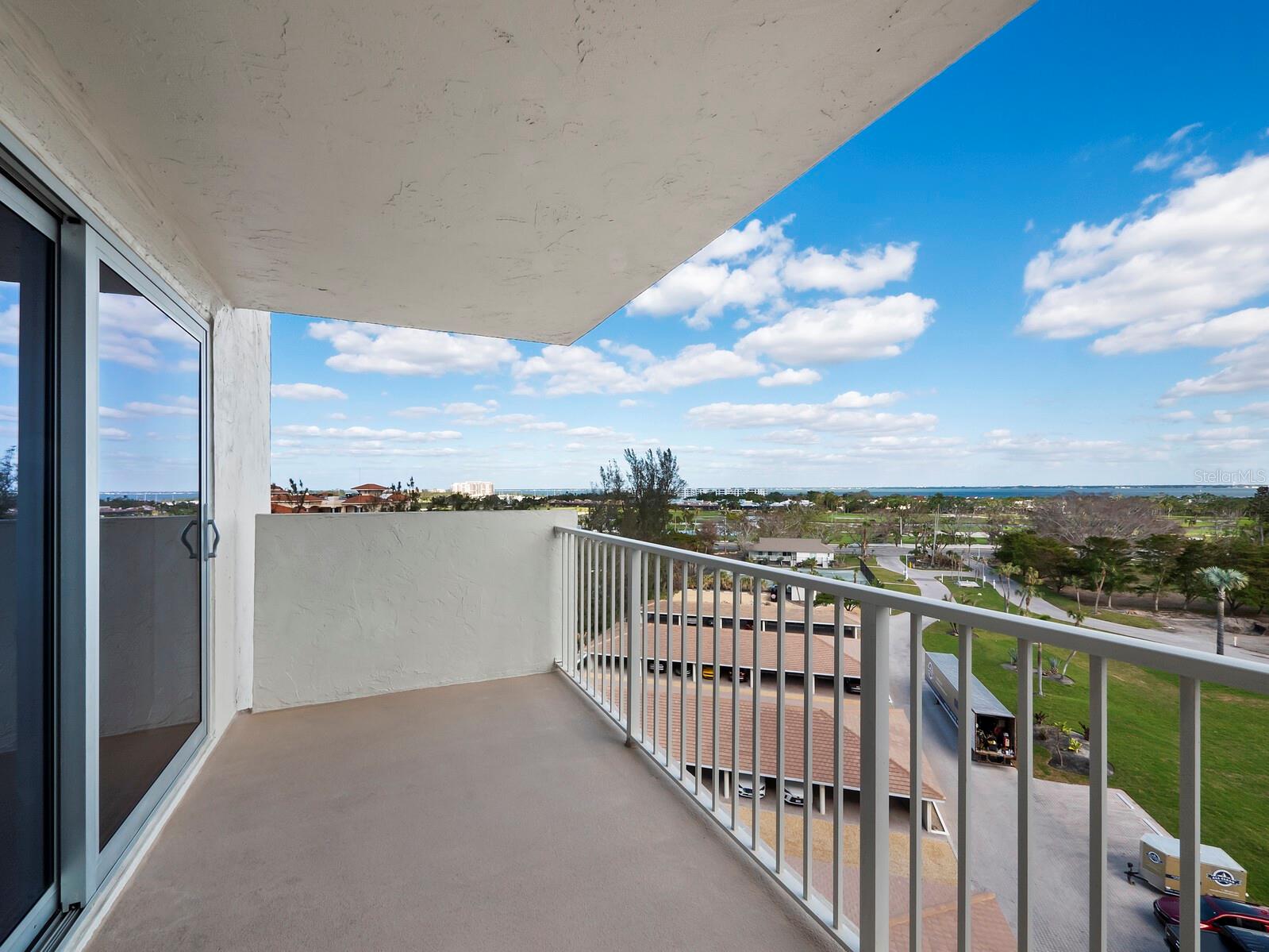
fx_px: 513
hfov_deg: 102.1
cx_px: 634
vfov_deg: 85.7
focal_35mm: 14
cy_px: 476
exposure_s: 1/80
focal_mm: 7
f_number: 11
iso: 400
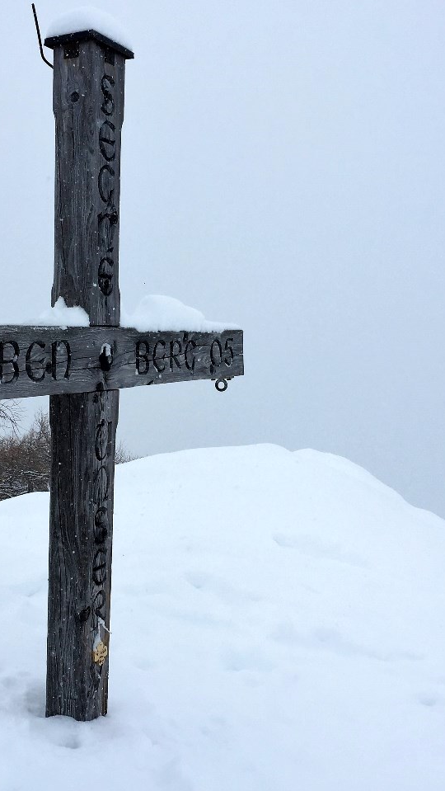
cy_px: 391
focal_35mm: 43
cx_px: 138
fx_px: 901
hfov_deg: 27.5
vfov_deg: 47.3
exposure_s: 1/1980
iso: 32
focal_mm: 4.15
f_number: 2.2
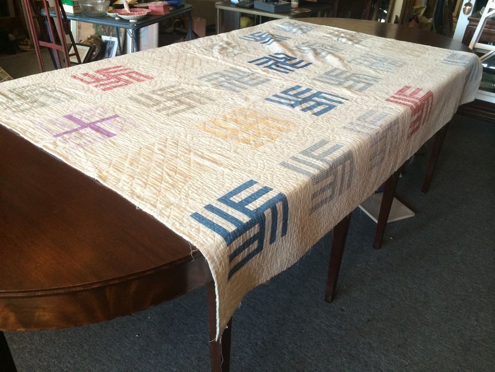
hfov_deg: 60.0
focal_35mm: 30
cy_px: 186
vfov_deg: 46.8
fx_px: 429
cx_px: 248
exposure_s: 1/30
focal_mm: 4.12
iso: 80
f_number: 2.2
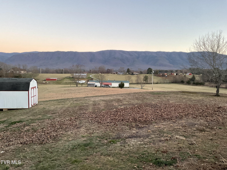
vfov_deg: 48.2
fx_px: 190
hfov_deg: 61.7
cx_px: 114
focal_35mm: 29
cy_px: 85
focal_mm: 3
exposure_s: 1/120
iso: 50
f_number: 1.8
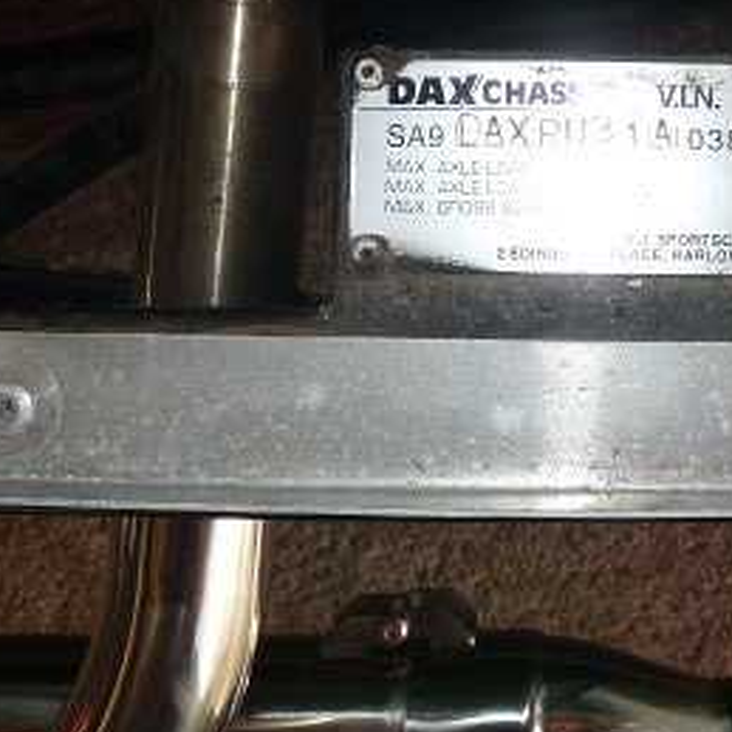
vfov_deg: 28.7
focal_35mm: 59
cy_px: 206
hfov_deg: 28.2
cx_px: 633
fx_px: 1412
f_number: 4
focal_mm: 4.8
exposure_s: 1/30
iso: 100
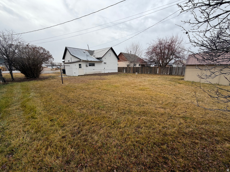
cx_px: 115
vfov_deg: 85.7
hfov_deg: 102.1
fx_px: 93
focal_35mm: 14
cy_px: 86
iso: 40
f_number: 2.2
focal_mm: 2.22
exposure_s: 1/686
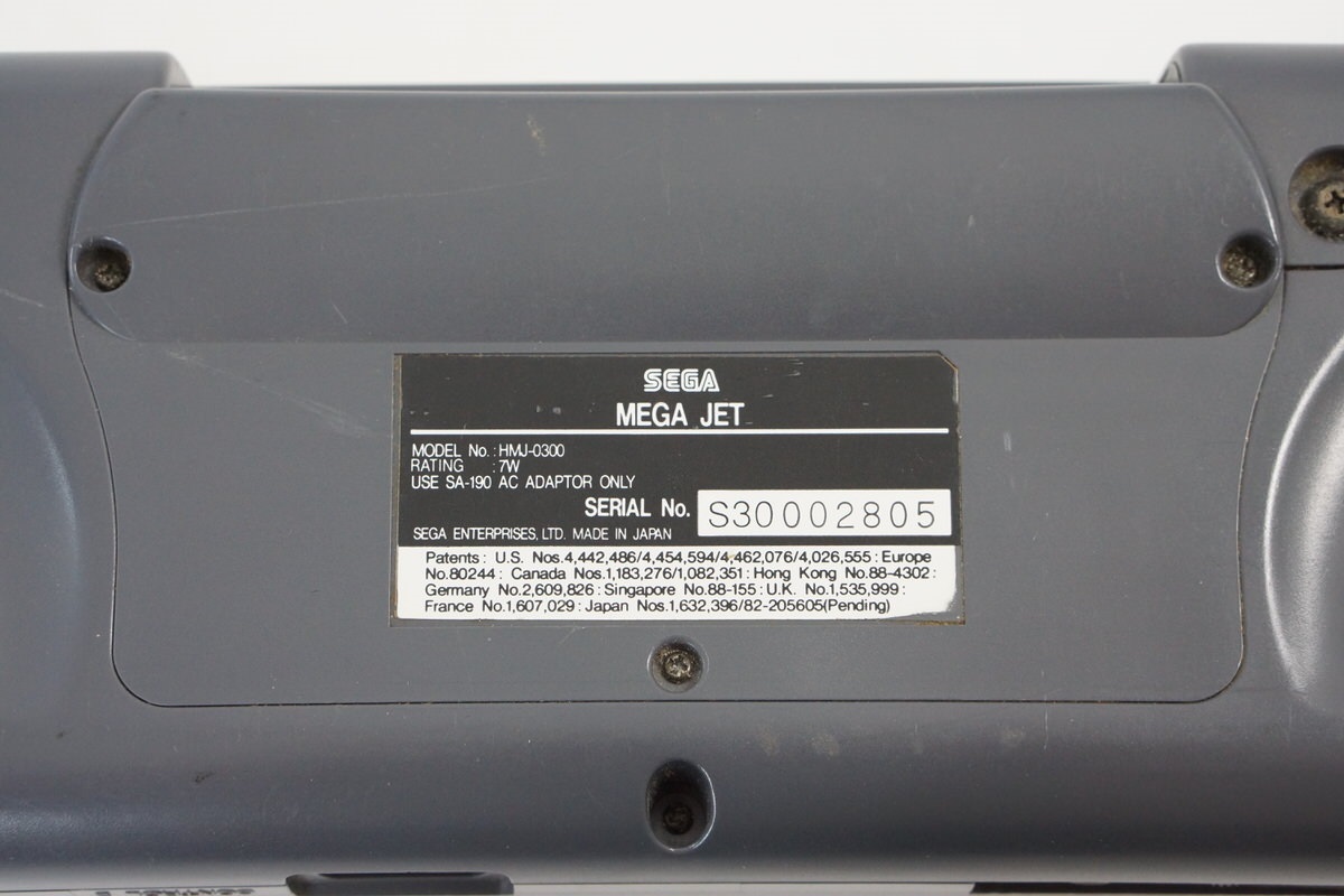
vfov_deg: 18.2
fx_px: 2800
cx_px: 672
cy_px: 448
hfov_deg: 27.0
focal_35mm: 75
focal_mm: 50
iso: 1600
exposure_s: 1/80
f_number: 6.3
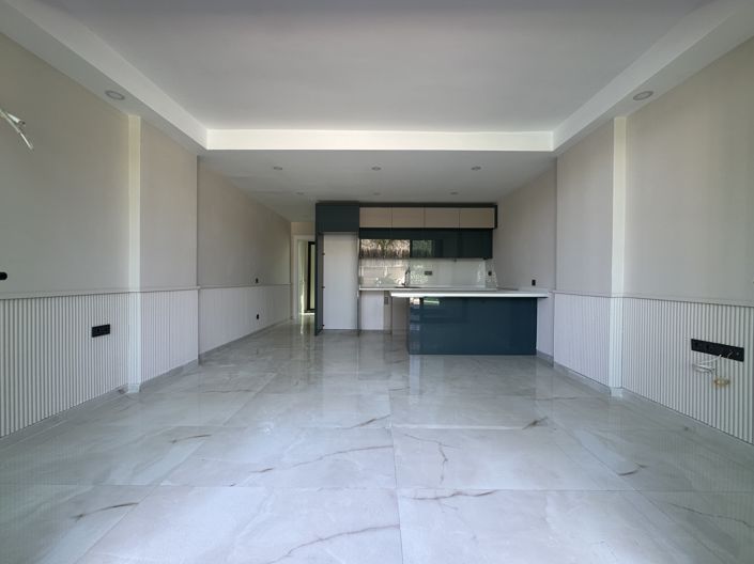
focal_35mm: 14
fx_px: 305
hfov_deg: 102.1
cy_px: 282
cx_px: 377
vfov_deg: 85.6
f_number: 2.2
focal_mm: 2.22
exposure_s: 1/99
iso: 64
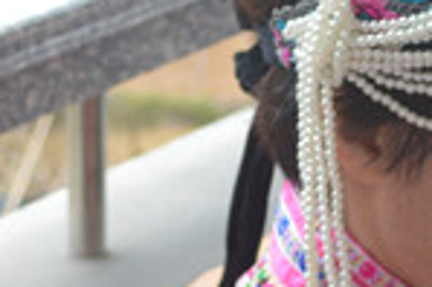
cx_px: 438
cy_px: 270
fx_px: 2817
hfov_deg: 8.7
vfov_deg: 5.8
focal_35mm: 235
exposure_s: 1/30
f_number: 4.2
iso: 400
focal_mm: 26
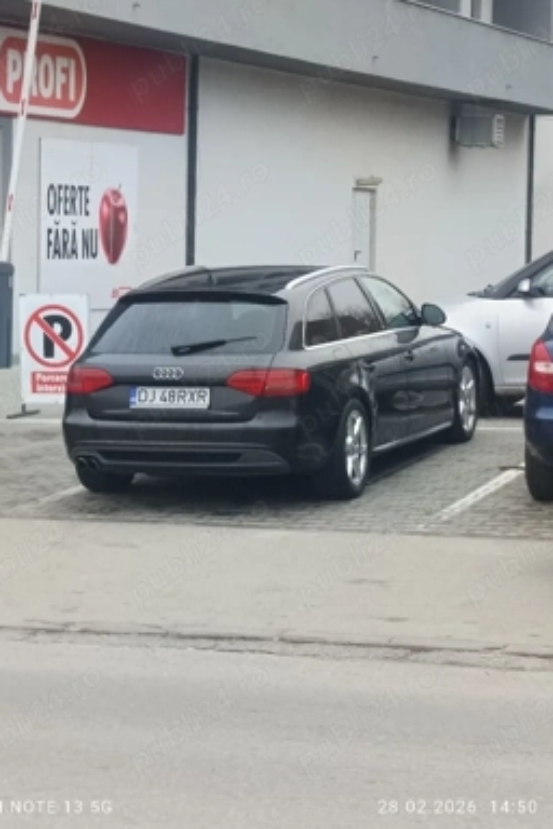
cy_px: 408
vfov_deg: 69.4
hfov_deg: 49.4
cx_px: 242
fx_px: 599
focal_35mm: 26
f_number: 1.7
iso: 77
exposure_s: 1/101
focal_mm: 5.31
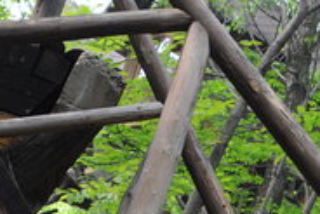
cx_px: 657
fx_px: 1219
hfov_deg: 12.9
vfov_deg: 9.9
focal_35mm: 137
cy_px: -38
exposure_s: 1/60
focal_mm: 28
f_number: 5
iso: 320
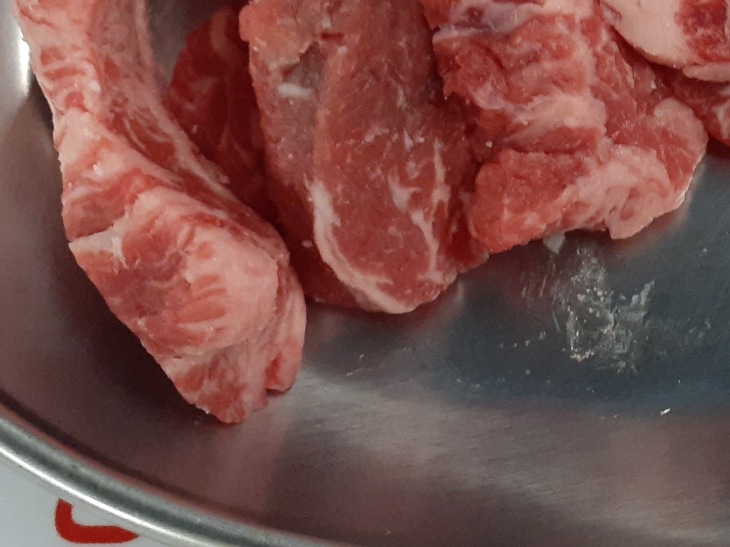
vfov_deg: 20.2
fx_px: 1434
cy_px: -121
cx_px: 812
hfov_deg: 26.3
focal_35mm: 68
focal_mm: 3.6
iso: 320
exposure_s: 1/60
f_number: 1.9
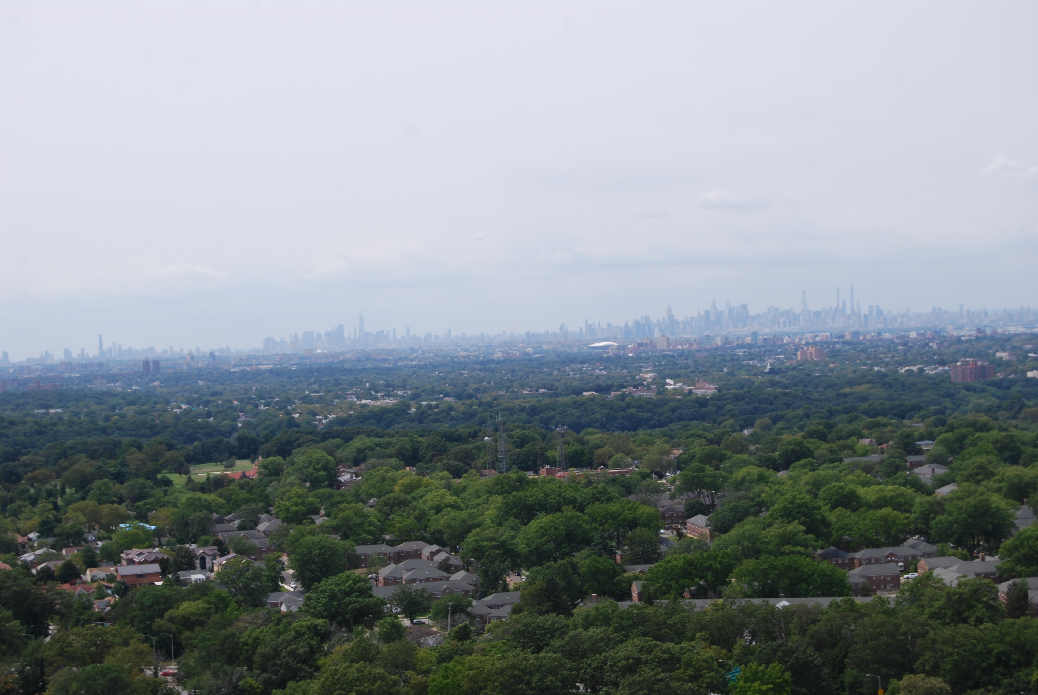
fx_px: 1992
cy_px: 348
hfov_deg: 29.2
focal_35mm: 69
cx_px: 519
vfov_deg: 19.8
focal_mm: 46
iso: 100
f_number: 8
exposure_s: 1/250
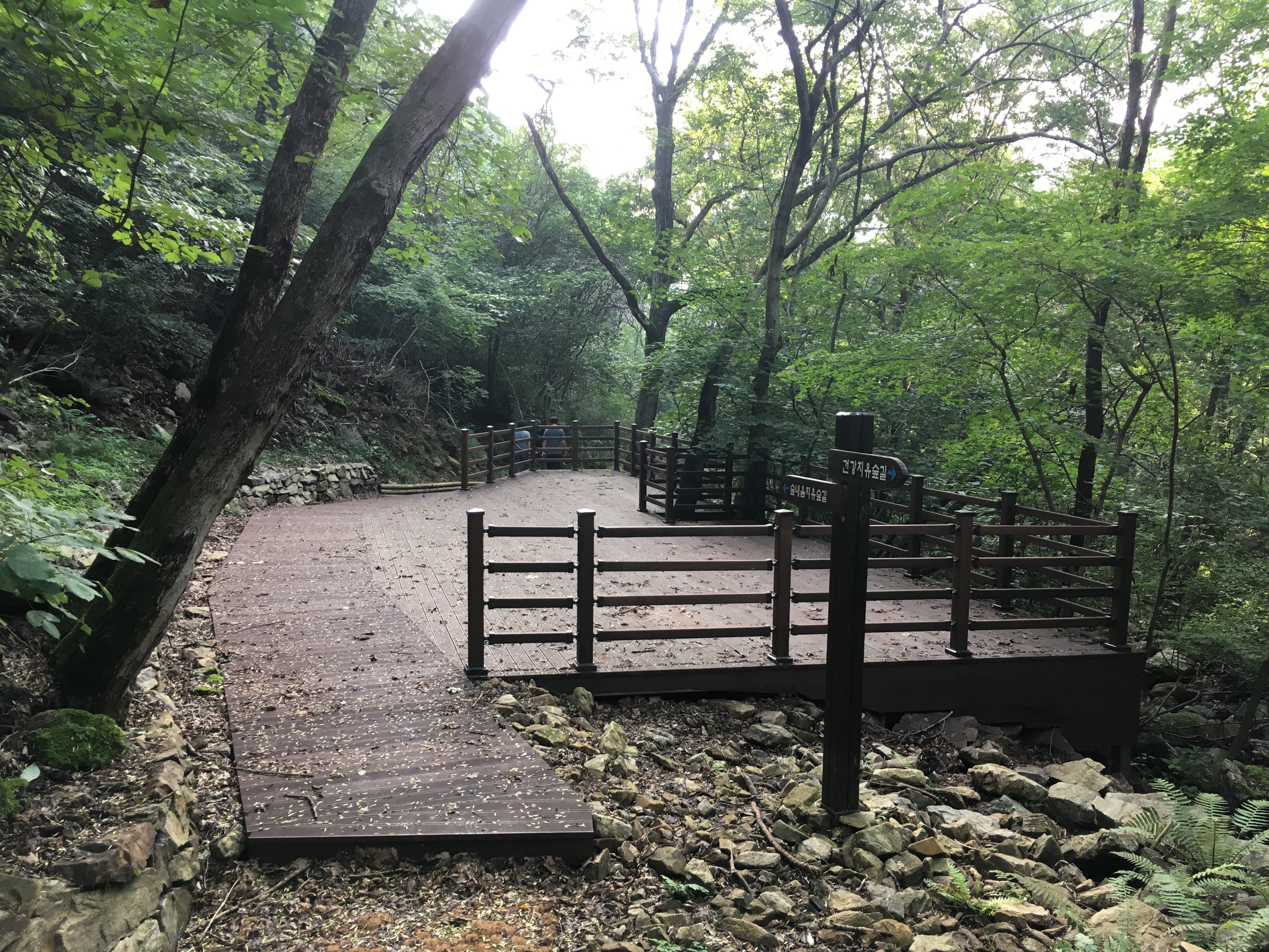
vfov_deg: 48.2
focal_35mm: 29
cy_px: 476
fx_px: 1063
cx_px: 634
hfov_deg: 61.7
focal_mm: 4.15
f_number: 2.2
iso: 25
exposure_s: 1/40
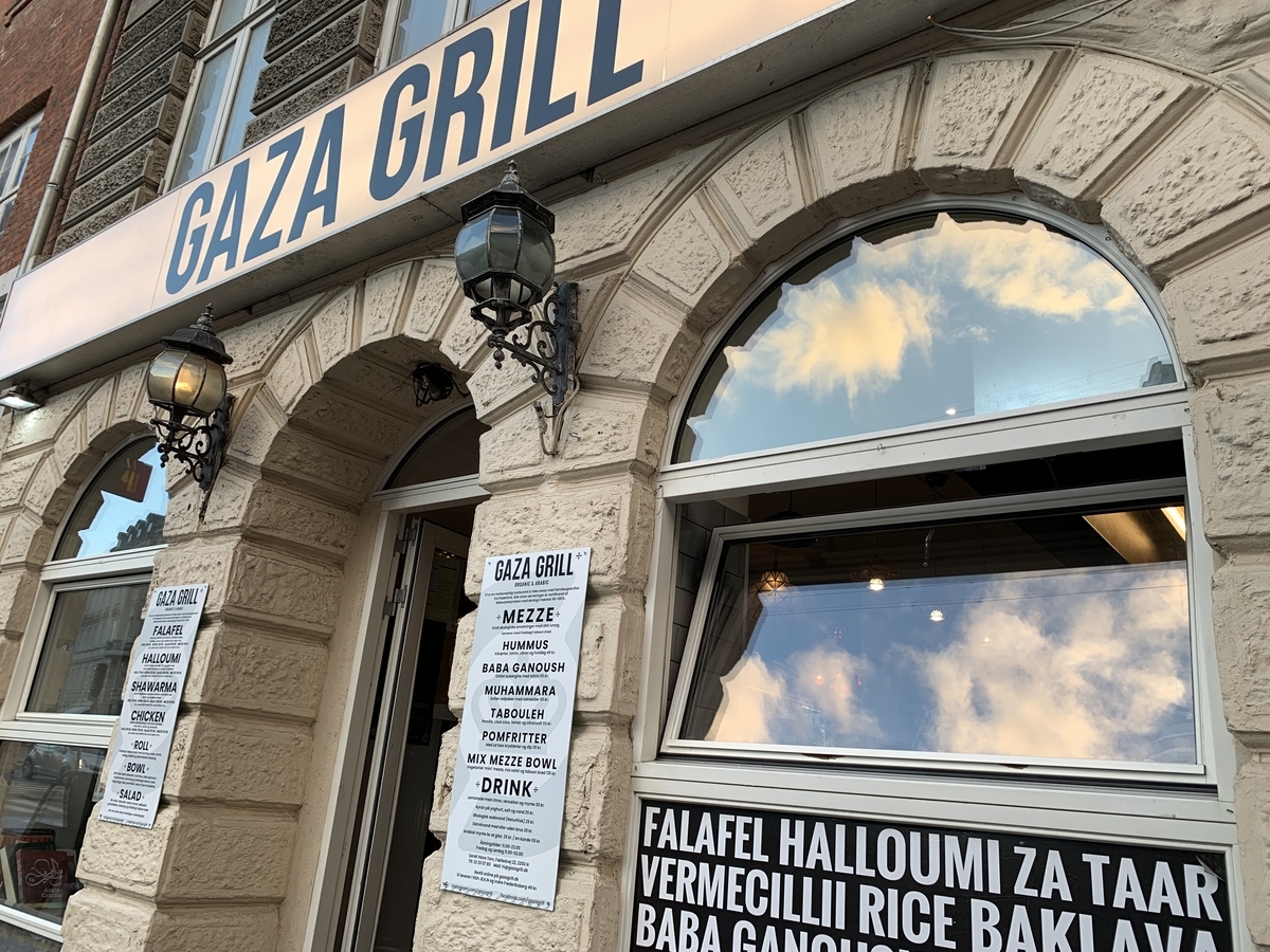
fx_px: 954
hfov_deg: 67.3
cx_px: 635
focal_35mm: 26
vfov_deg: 53.1
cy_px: 476
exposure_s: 1/109
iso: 25
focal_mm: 4.25
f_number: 1.8
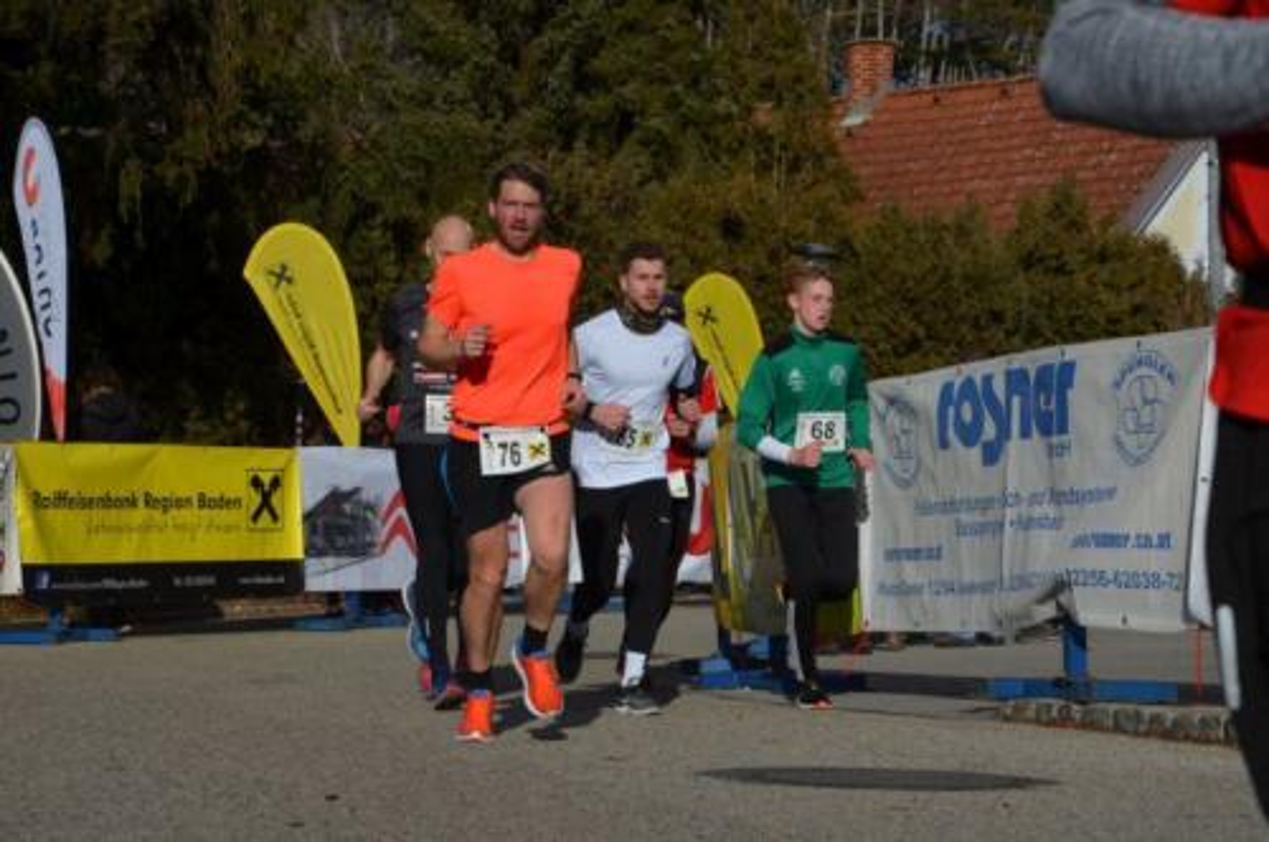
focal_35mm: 105
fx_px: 3696
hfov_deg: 19.5
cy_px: 421
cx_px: 634
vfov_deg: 13.0
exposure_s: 1/2000
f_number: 8
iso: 280
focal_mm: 70
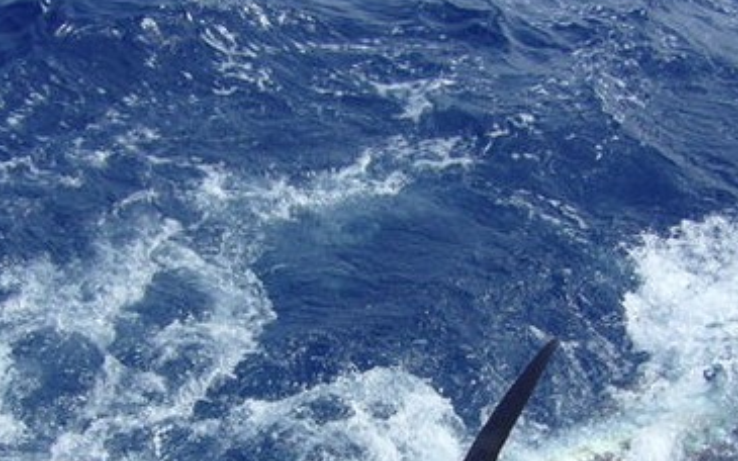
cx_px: 356
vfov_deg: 20.1
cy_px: 364
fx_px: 1287
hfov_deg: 32.0
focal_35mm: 64
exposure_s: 1/500
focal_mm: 5.8
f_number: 5.6
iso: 100
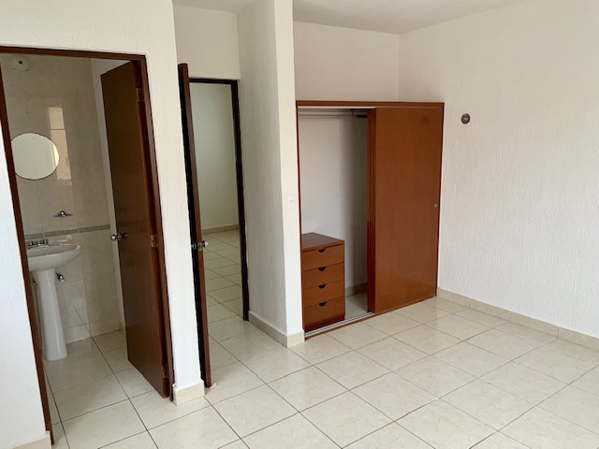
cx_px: 300
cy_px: 224
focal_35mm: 26
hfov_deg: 67.3
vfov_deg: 53.1
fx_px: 450
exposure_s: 1/121
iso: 80
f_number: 1.8
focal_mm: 4.25
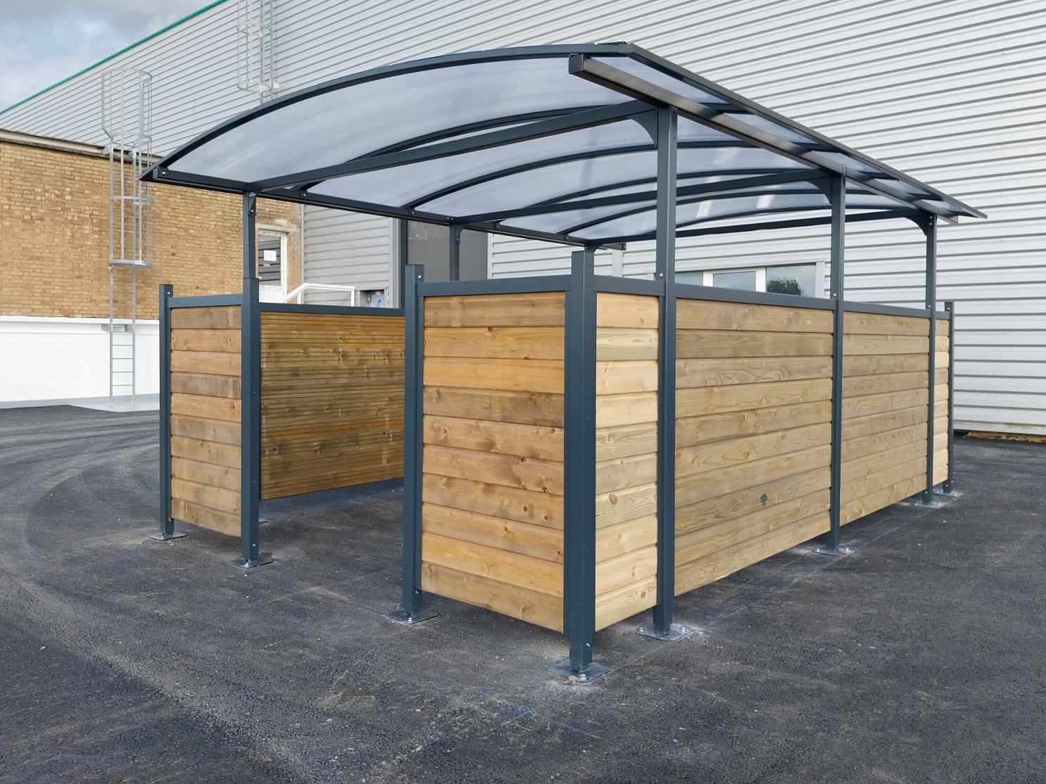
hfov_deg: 63.4
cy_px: 364
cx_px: 512
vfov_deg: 49.7
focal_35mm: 28
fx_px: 846
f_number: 1.8
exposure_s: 1/209
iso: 25
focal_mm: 4
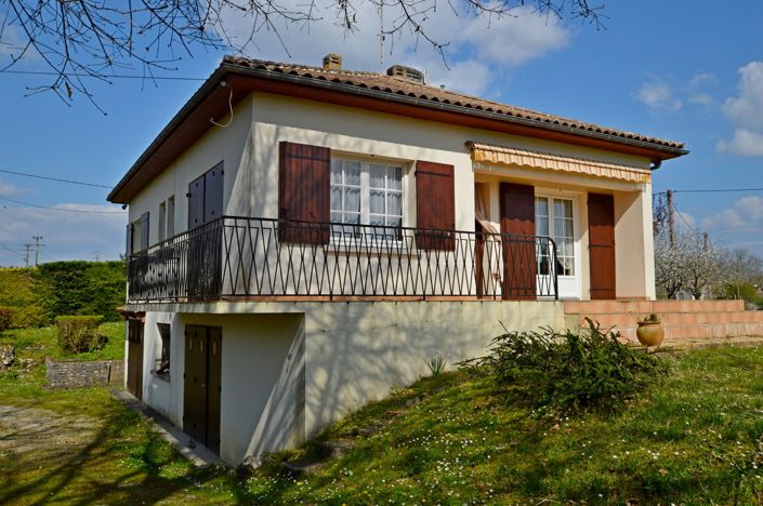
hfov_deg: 62.0
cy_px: 253
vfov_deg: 43.5
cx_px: 382
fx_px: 635
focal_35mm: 30
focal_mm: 20
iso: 100
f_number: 9
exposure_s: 1/320
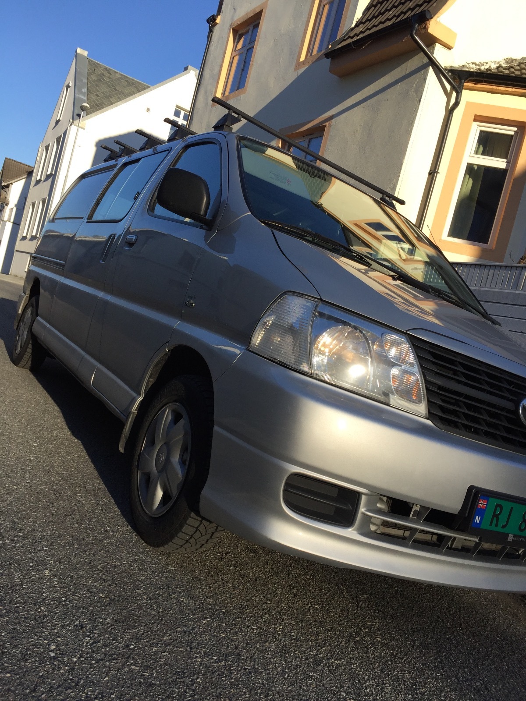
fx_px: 588
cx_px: 263
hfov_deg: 48.2
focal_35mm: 29
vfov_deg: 61.7
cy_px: 350
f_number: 2.2
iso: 32
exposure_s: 1/1522
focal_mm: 4.15
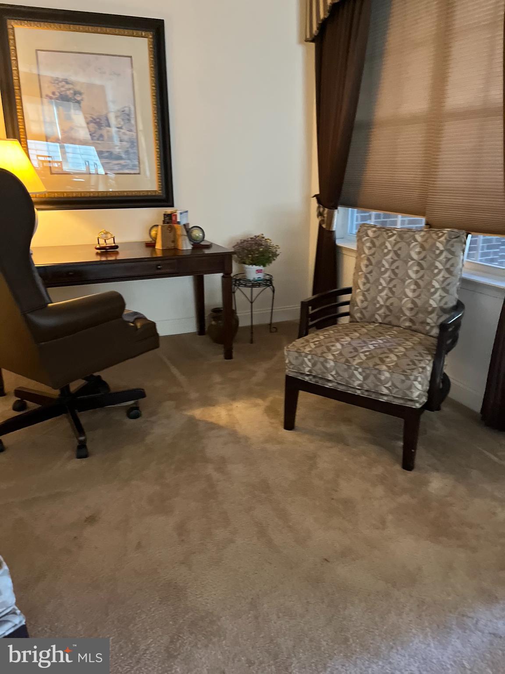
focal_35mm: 26
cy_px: 337
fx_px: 506
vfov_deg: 67.3
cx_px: 252
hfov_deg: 53.1
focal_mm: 5.1
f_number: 1.6
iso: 640
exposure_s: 1/40
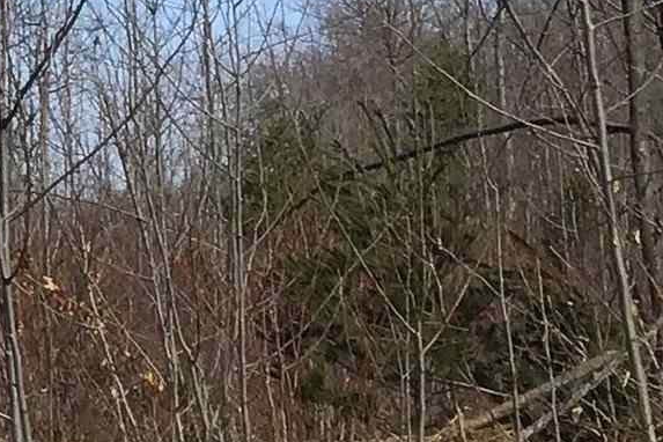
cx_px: -827
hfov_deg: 10.5
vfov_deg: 7.8
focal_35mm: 173
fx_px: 3186
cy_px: -121
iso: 25
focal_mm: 3.3
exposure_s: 1/1508
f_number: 2.4
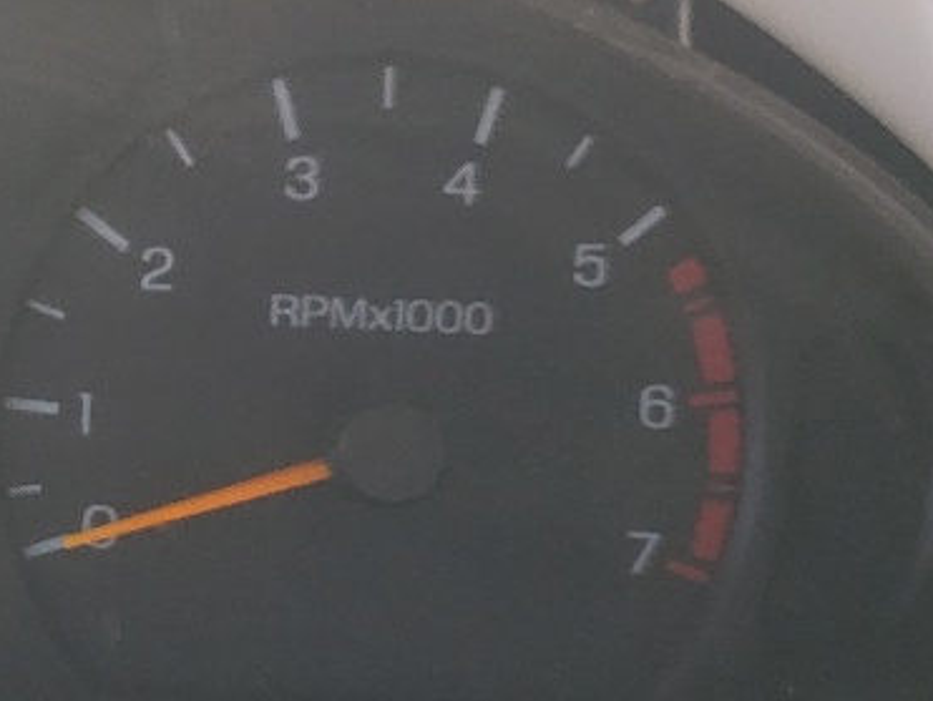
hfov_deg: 15.8
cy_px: 379
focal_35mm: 112
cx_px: -573
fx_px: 3022
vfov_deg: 13.2
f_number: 1.5
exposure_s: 1/250
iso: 50
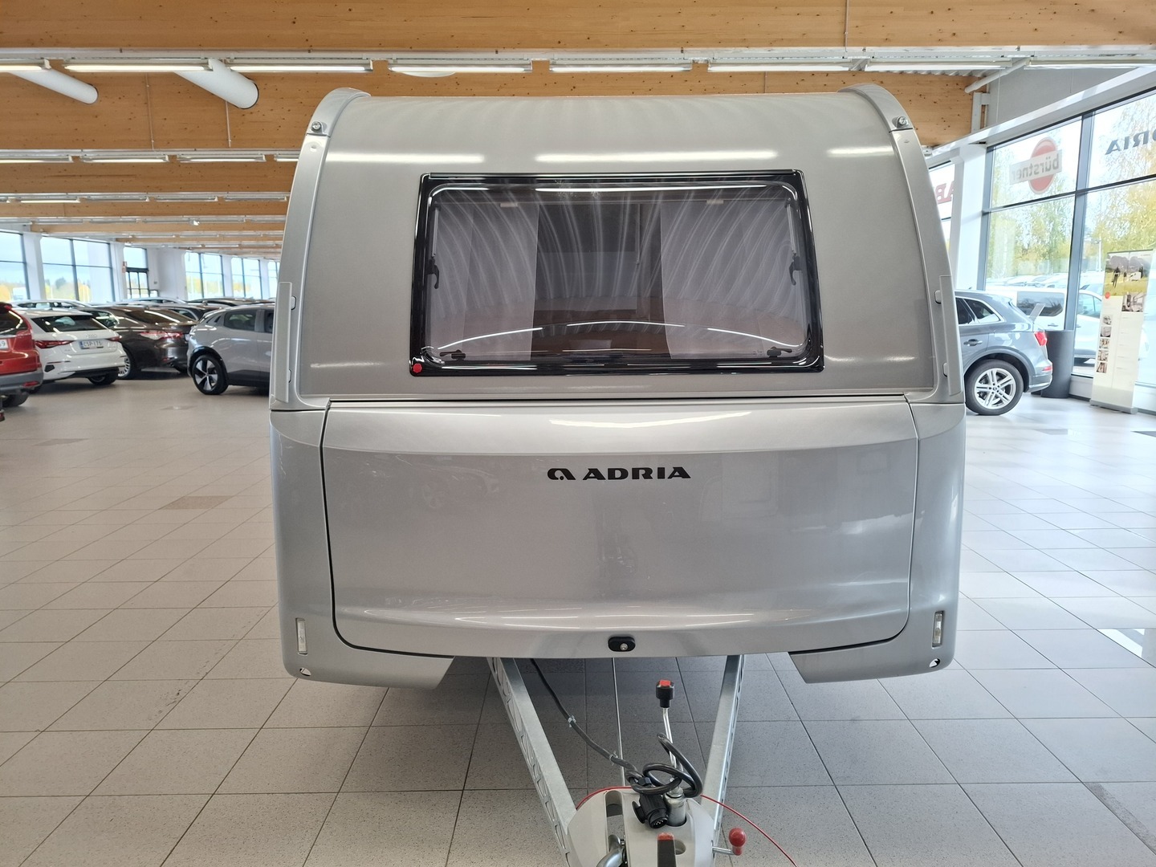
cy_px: 434
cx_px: 578
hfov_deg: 73.9
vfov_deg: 58.9
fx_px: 768
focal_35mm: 23
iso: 160
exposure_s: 1/100
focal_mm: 5.54
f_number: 1.8
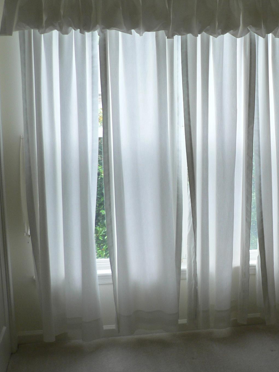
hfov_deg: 25.9
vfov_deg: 35.5
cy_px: 190
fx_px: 580
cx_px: 266
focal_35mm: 54
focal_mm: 6
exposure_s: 1/30
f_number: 2.8
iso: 80
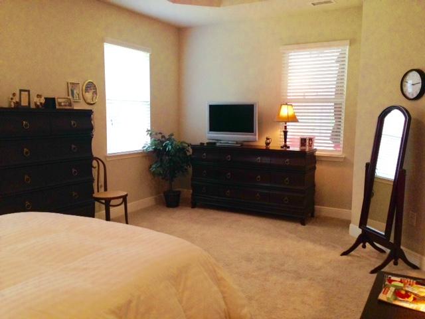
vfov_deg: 42.9
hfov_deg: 55.4
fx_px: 405
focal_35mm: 33
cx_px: 212
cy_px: 160
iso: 250
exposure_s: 1/20
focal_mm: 4.12
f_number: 2.4
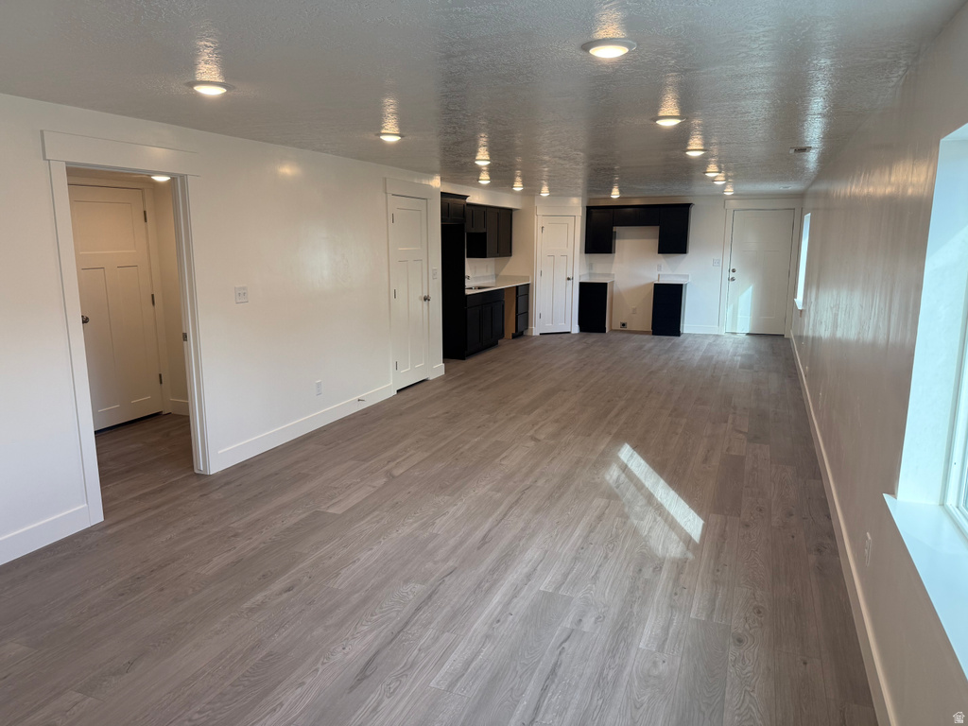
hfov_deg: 71.6
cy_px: 363
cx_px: 484
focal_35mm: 24
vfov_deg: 56.8
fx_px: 671
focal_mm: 6.76
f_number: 1.78
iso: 125
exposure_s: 1/240
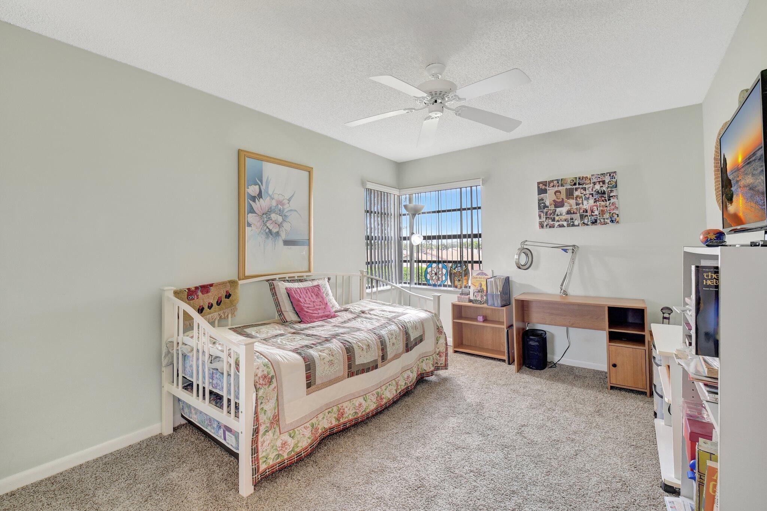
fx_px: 319
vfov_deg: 77.3
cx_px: 384
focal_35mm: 15
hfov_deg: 100.4
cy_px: 256
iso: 640
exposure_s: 1/5
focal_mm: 10
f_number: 8
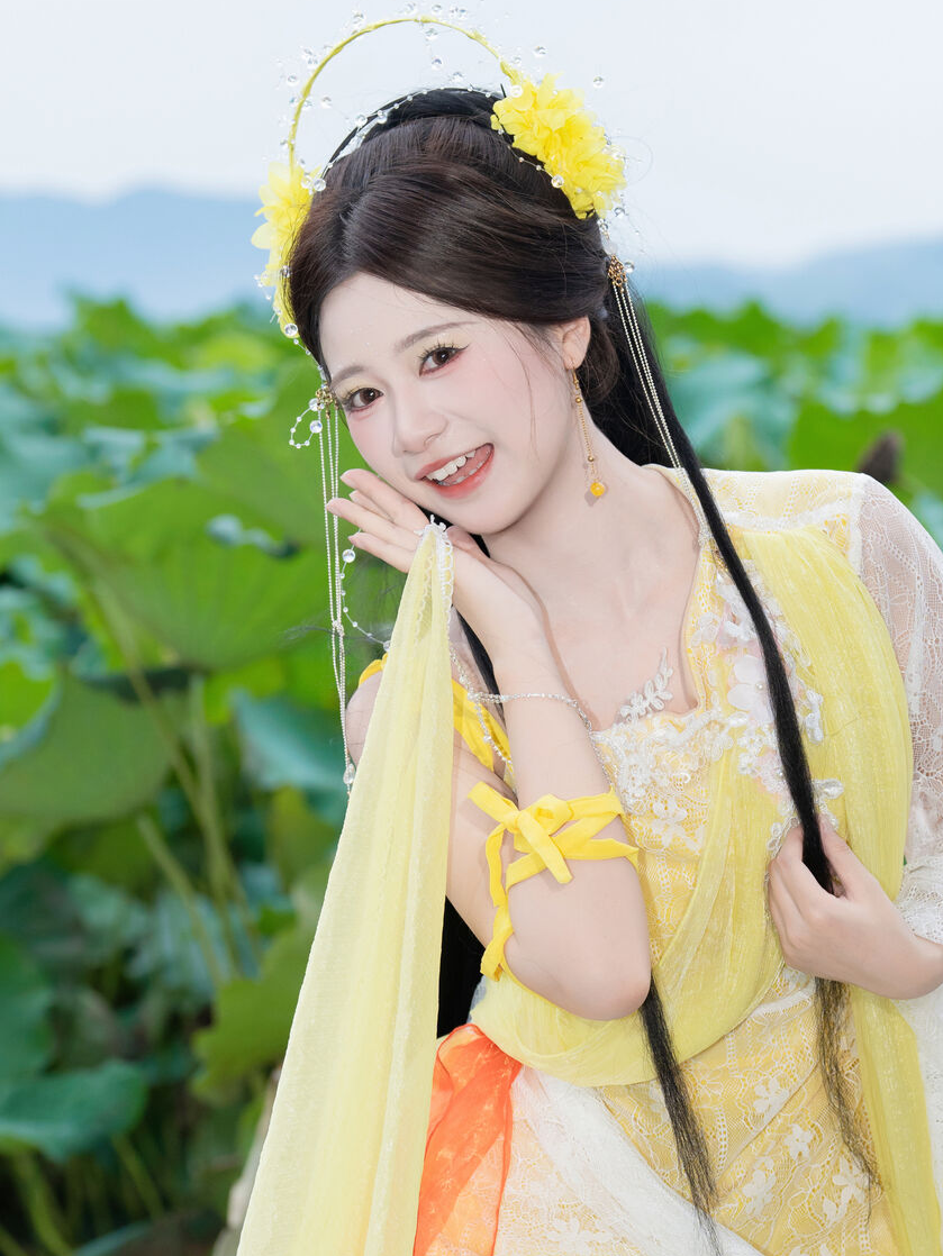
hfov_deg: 11.4
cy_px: 689
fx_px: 4720
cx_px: 531
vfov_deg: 15.2
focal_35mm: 130
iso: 1250
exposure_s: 1/250
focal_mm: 84
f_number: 4.5
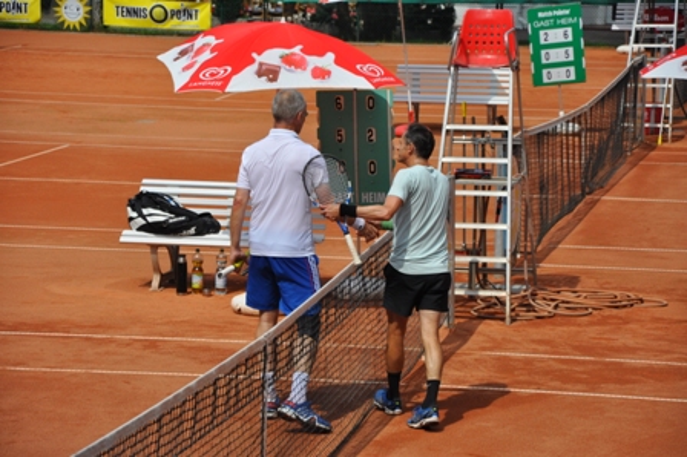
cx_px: 344
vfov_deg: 8.7
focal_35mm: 158
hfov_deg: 13.0
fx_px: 3003
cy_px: 228
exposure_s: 1/1600
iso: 400
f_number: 7.1
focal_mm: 105
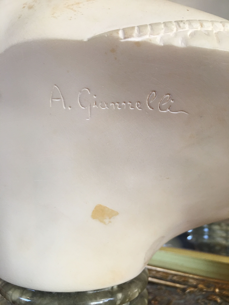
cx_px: 114
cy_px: 152
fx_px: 256
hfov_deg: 48.2
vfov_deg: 61.7
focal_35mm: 29
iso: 64
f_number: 2.2
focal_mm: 4.15
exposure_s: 1/33
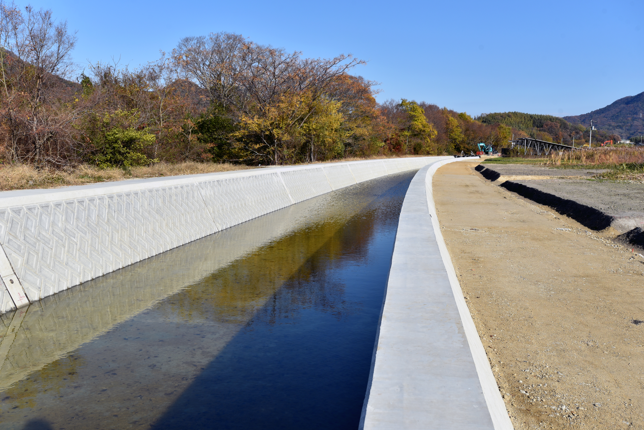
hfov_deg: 54.4
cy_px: 215
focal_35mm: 35
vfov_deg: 37.9
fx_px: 626
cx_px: 322
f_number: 10
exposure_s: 1/400
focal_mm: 35
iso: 200
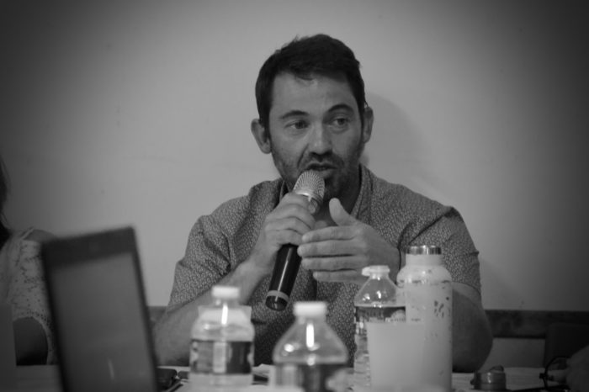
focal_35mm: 158
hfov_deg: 13.0
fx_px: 2576
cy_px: 196
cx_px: 294
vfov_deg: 8.7
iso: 3200
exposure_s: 1/60
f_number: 5.6
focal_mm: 105
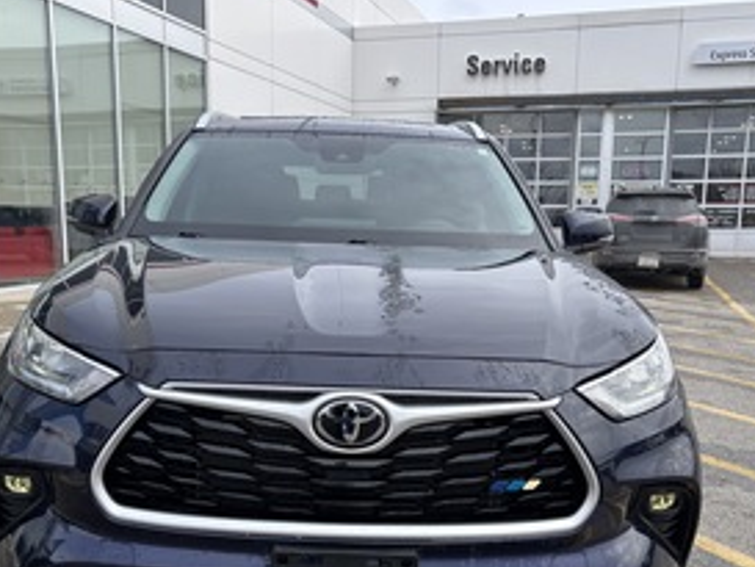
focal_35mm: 40
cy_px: 397
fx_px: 873
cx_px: 337
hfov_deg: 46.7
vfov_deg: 35.5
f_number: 1.6
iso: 50
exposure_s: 1/1220
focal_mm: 5.96
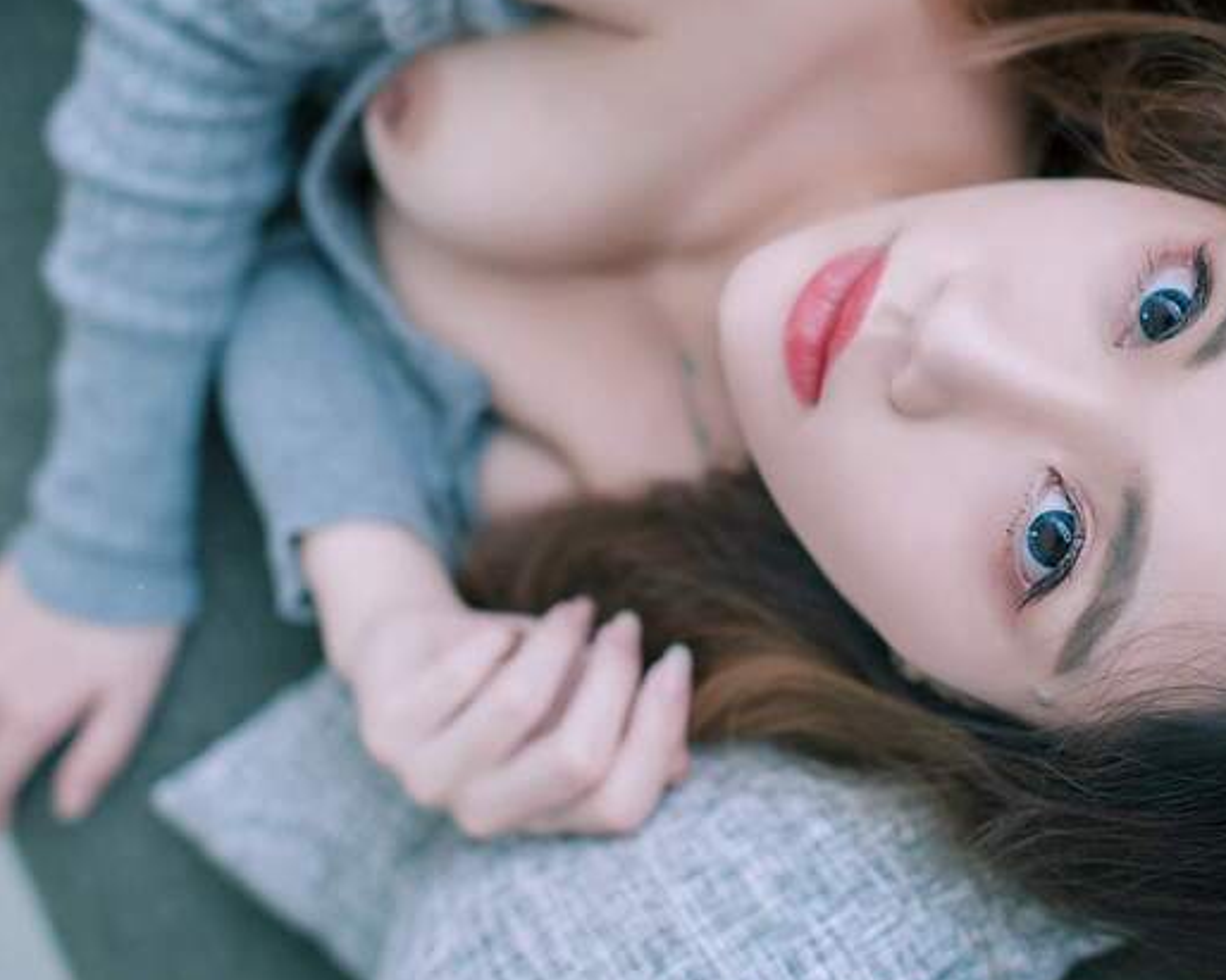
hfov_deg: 40.0
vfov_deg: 32.3
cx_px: 790
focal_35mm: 46
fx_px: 1669
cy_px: 278
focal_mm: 24
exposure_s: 1/125
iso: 320
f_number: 2.5
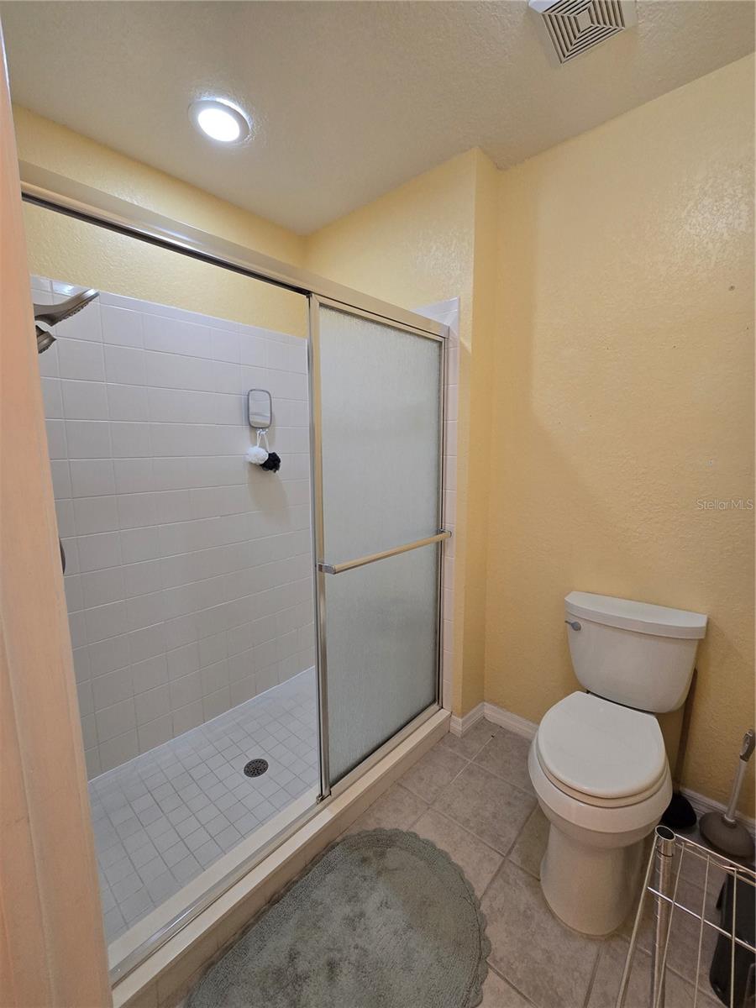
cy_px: 504
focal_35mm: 13
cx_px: 378
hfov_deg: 89.9
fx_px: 379
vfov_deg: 106.2
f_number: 2.2
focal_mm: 2.2
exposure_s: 1/60
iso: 250
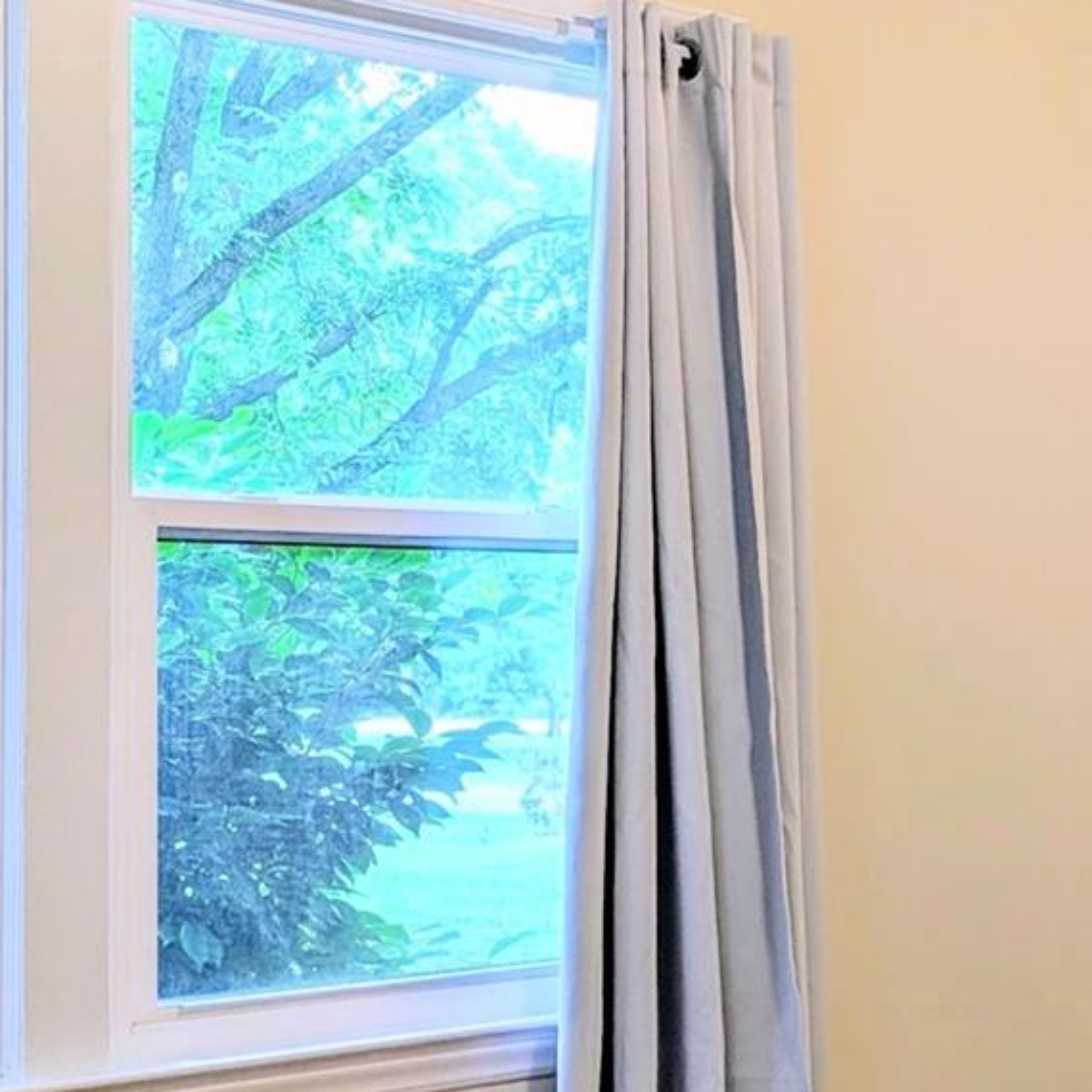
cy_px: 636
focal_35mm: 76
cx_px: 1253
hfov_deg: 21.4
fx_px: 2712
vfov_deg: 22.7
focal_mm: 6.9
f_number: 1.68
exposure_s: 1/24
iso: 29
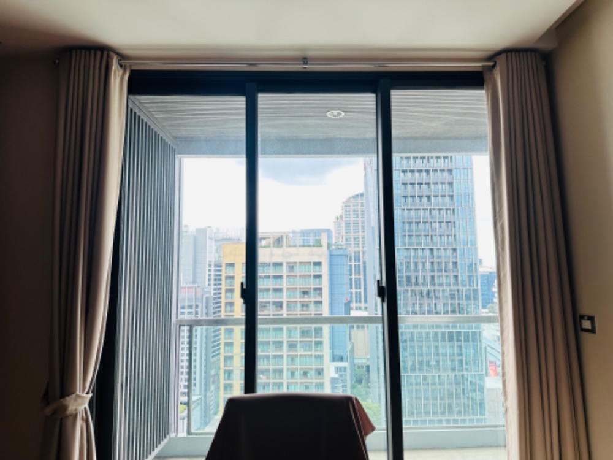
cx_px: 306
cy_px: 230
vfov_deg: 56.8
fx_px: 425
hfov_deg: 71.6
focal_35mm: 24
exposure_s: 1/100
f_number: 1.78
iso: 100
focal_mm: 6.86
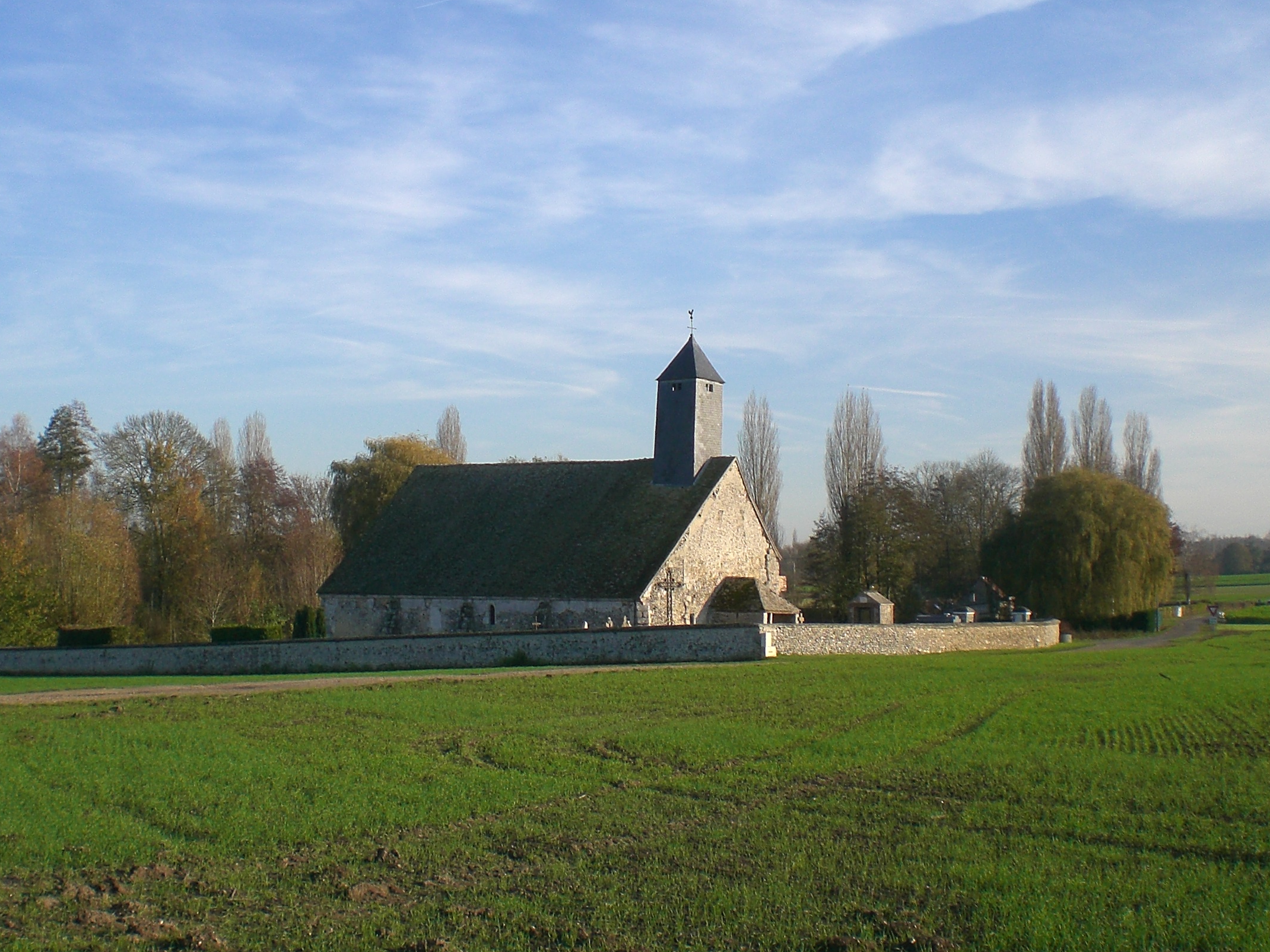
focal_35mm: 50
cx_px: 590
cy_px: 479
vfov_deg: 29.1
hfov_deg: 38.2
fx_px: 1834
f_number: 4.4
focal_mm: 6.3
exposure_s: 1/250
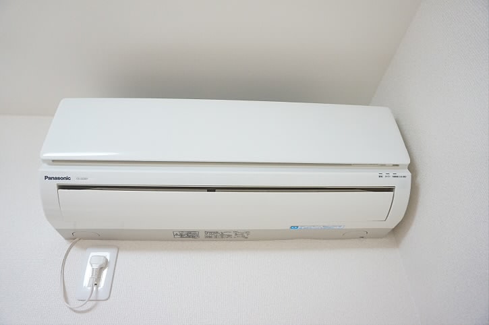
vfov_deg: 53.0
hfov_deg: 73.8
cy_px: 162
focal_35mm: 24
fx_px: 326
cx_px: 244
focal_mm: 16
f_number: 3.5
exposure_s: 1/160
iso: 2000
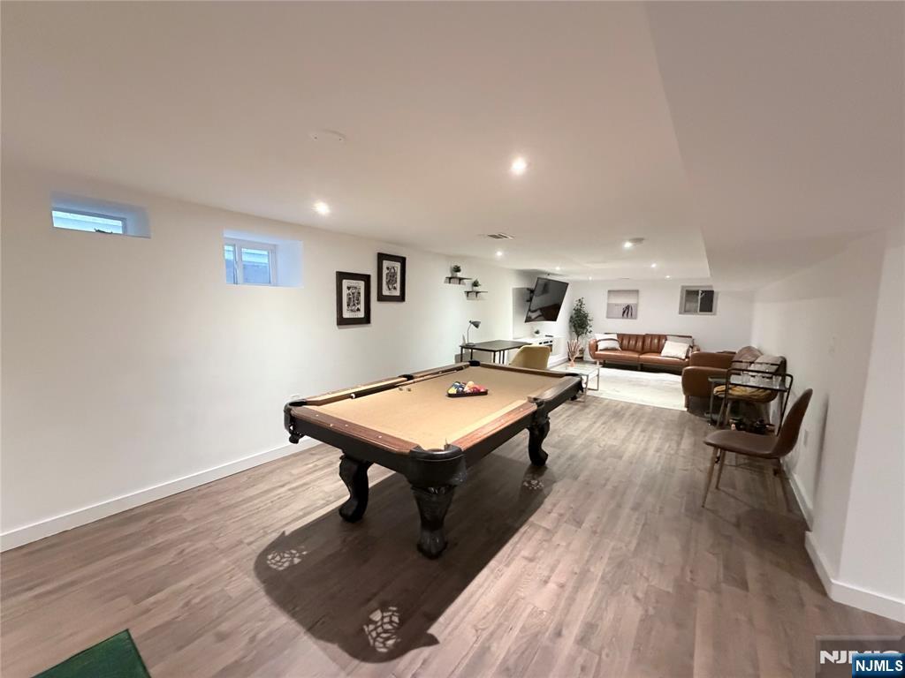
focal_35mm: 14
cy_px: 339
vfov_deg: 85.7
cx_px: 452
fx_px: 366
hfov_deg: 102.1
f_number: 2.2
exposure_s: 1/60
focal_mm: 2.22
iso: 800
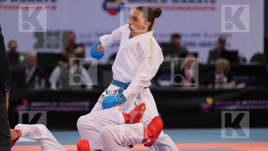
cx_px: 134
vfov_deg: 4.0
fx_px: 2153
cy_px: 71
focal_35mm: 303
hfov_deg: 7.1
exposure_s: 1/1000
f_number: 2.8
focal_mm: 192
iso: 1600
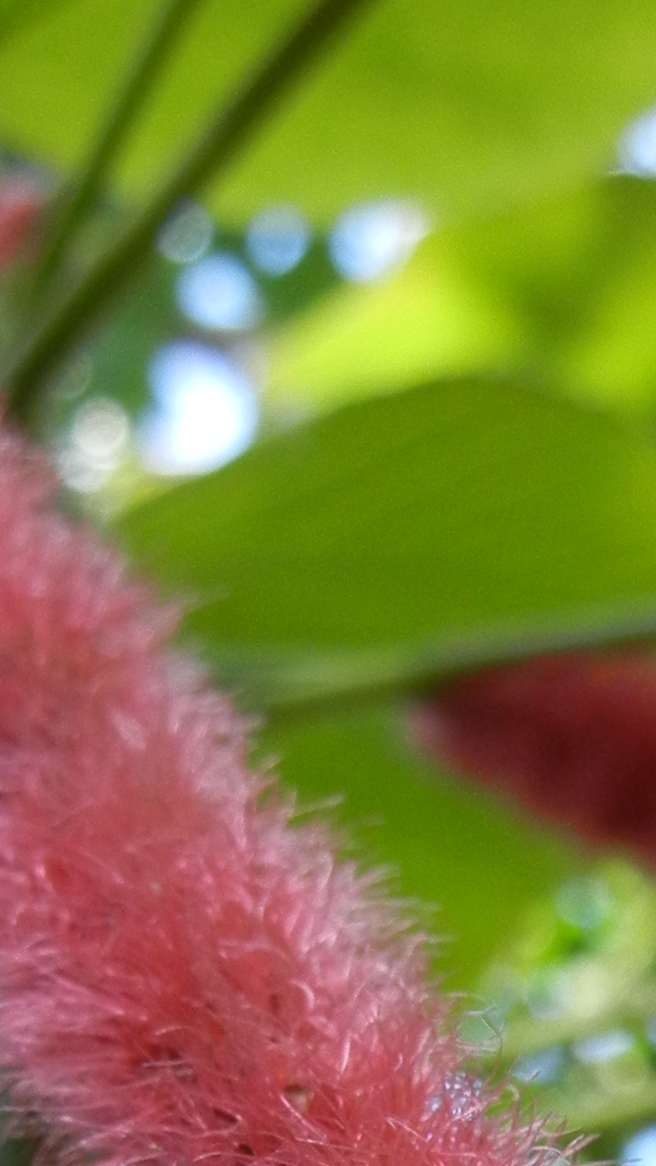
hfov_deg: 10.2
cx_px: 638
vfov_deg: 17.3
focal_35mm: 118
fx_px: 3651
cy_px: 1419
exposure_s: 1/91.4
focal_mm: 6.2
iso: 160
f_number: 3.6
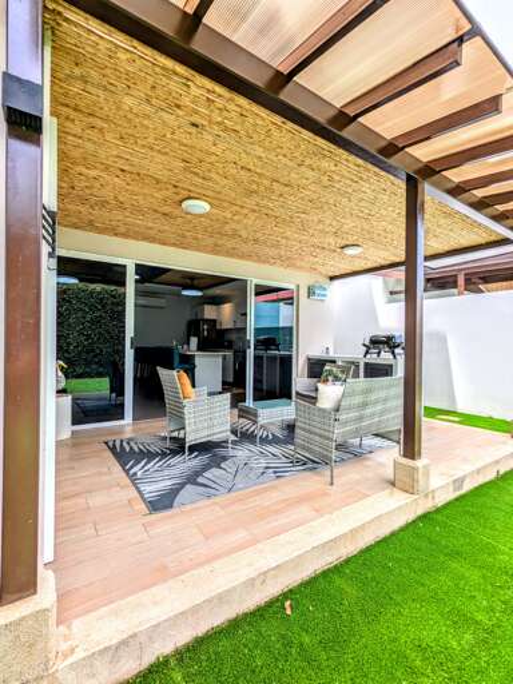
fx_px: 316
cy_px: 342
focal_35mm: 16
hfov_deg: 78.1
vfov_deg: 94.5
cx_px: 256
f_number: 2.2
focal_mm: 2.35
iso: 39
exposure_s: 1/678
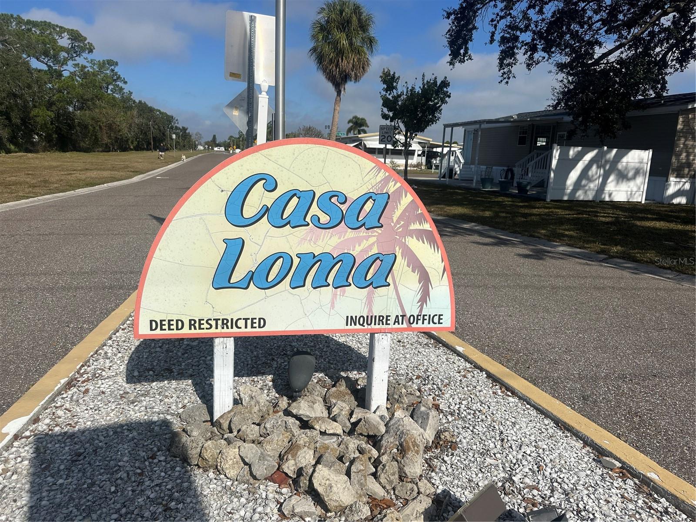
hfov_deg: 71.6
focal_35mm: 24
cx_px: 348
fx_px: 483
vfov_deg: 56.8
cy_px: 261
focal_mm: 6.86
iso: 80
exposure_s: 1/13699
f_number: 1.78
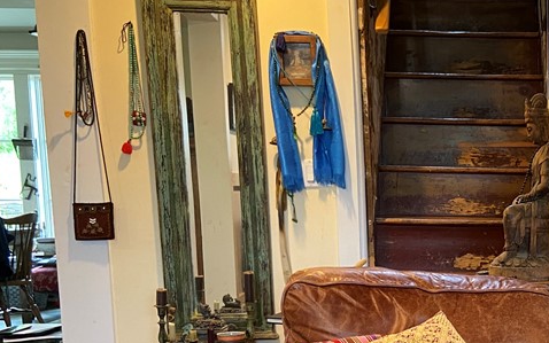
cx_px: 543
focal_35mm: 59
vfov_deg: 21.4
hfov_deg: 32.0
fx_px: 883
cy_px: 329
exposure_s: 1/60
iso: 250
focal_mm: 4.25
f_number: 1.8
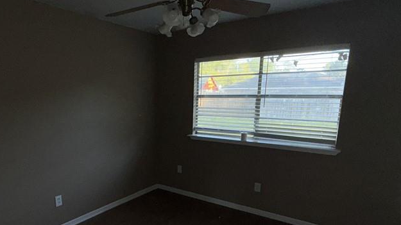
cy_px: 154
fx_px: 266
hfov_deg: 73.1
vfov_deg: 45.1
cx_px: 157
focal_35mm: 25
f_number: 2.2
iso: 40
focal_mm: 2.22
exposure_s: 1/122
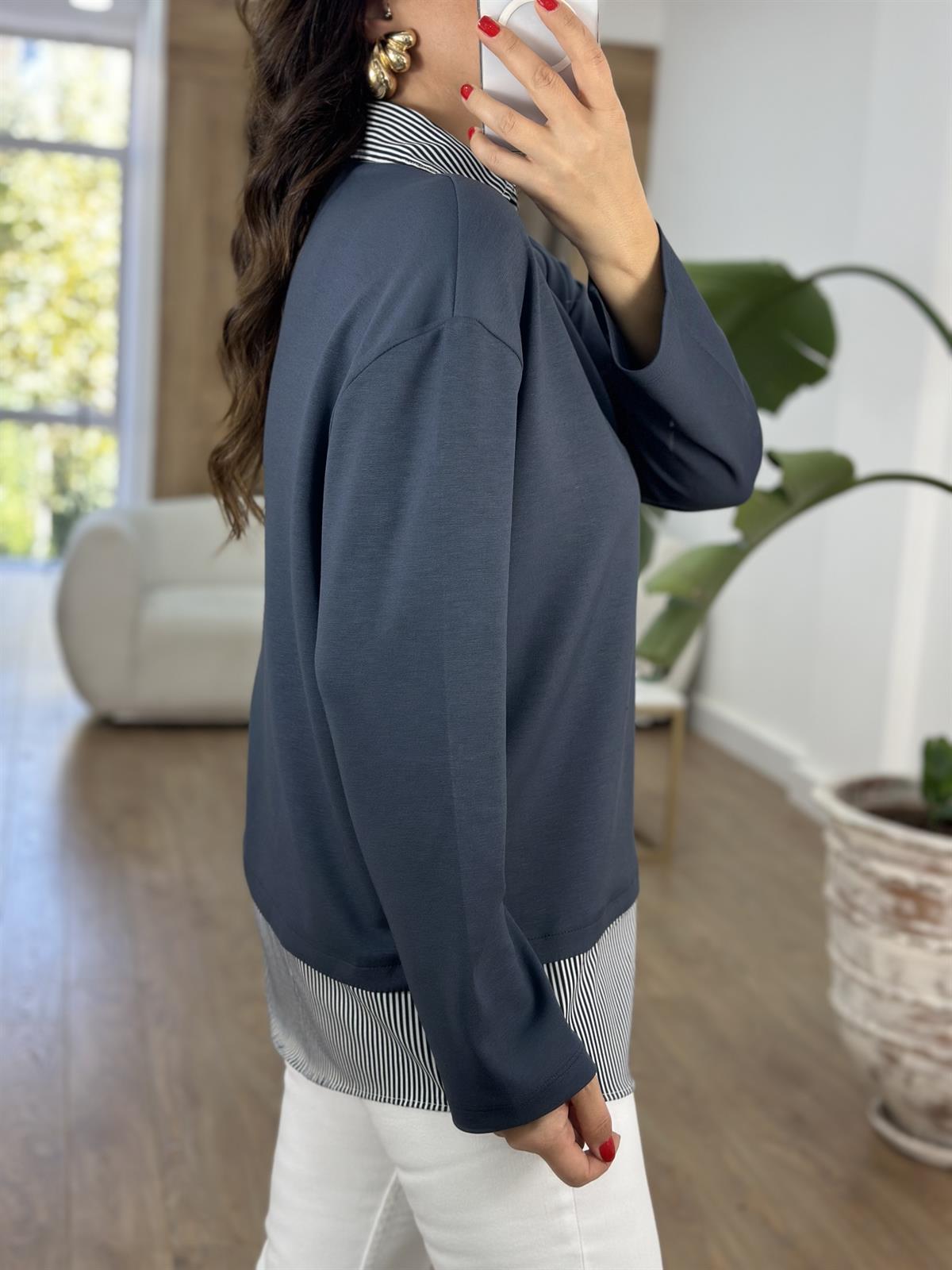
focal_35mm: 48
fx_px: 1760
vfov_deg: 39.7
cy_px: 635
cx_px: 476
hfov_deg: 30.3
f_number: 1.78
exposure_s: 1/106
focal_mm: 6.86
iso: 80
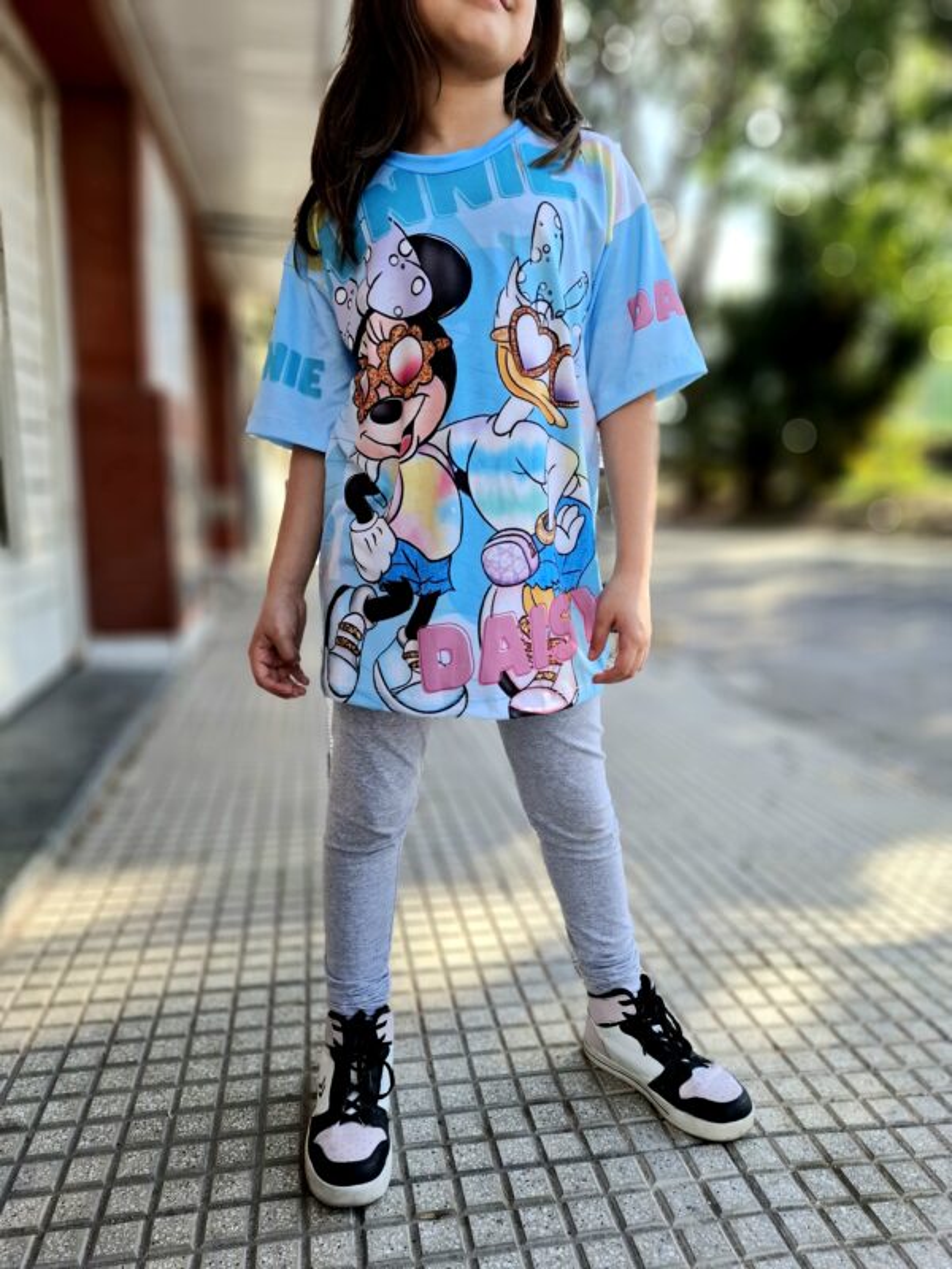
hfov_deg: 58.9
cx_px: 476
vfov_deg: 73.9
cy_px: 634
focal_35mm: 23
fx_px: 843
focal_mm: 5.54
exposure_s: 1/526
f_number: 1.8
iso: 50
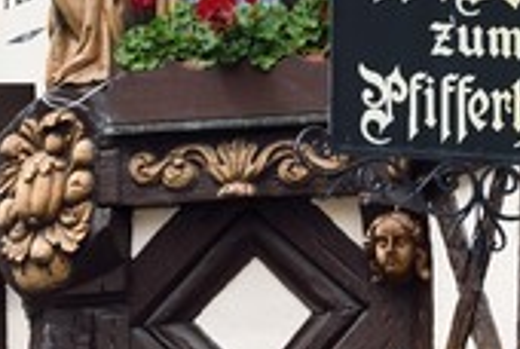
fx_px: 6598
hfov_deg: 4.5
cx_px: 492
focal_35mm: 456
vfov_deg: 3.0
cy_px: -64
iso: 400
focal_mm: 185
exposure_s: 1/200
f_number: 10
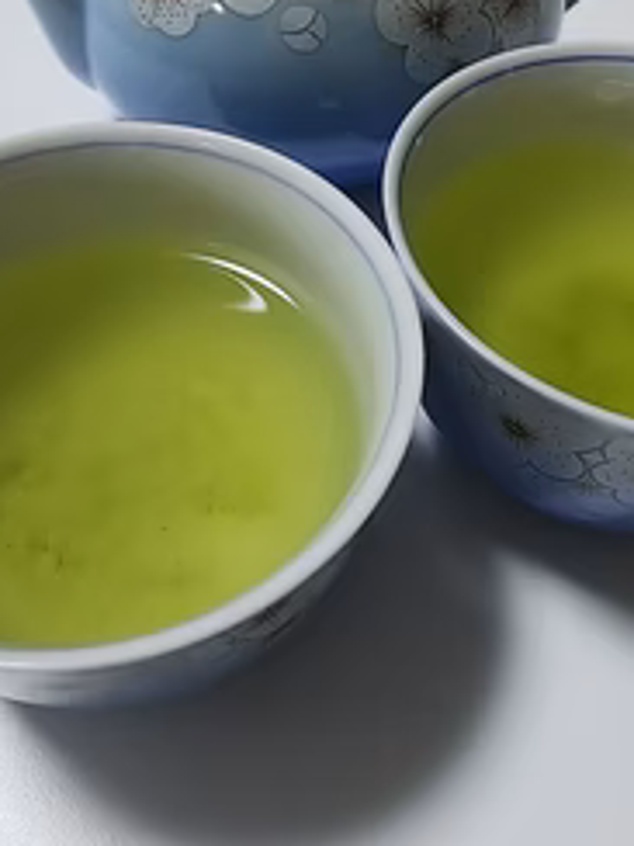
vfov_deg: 50.9
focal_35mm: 36
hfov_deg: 39.6
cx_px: 340
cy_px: 329
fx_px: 879
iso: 50
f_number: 1.94
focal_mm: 3.4
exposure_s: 1/30
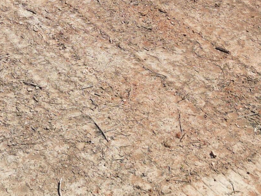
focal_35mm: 88
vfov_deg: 14.9
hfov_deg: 21.9
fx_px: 664
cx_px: 48
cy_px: -145
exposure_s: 1/2500
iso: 100
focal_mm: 6.72
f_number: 1.7
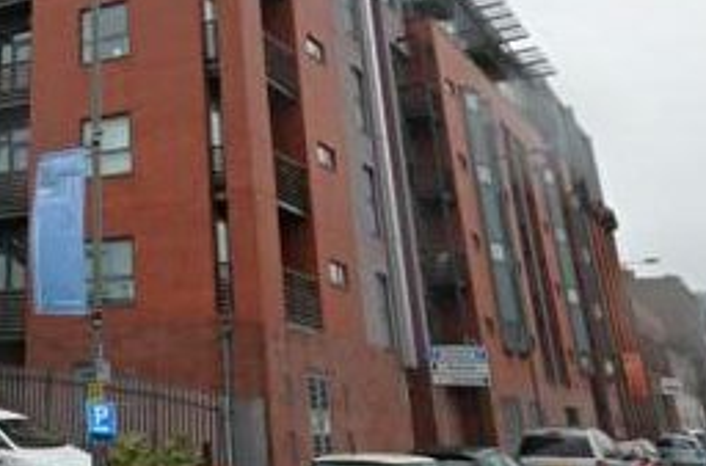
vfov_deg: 23.9
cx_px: -14
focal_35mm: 53
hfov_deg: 33.8
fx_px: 1043
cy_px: -15
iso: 200
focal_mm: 13
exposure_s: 1/250
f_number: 8
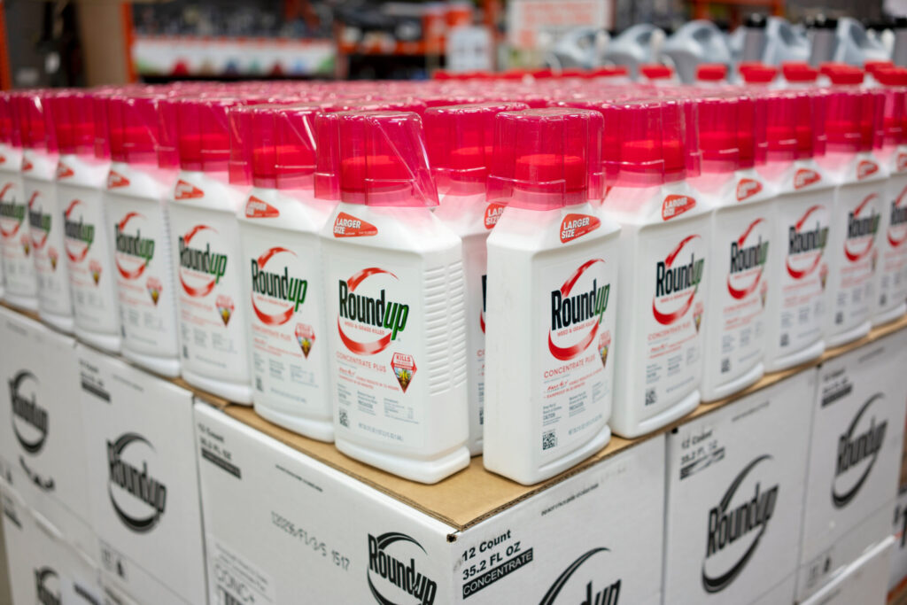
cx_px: 454
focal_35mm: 35
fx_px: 882
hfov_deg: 54.4
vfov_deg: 37.9
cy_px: 302
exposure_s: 1/40
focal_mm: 35
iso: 100
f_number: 3.2
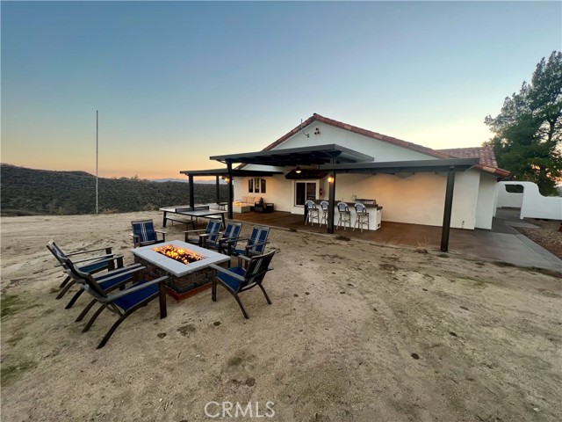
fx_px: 211
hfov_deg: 106.2
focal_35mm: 13
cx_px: 281
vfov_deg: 89.9
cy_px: 211
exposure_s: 1/99
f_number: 1.8
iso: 50
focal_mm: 1.57
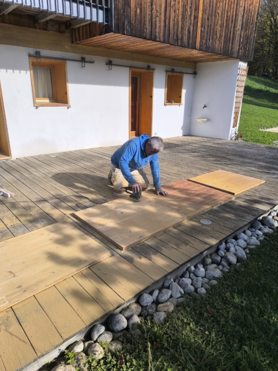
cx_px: 139
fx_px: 246
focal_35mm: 23
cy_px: 186
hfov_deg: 58.9
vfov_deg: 73.9
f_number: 1.65
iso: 50
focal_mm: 6.14
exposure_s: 1/715
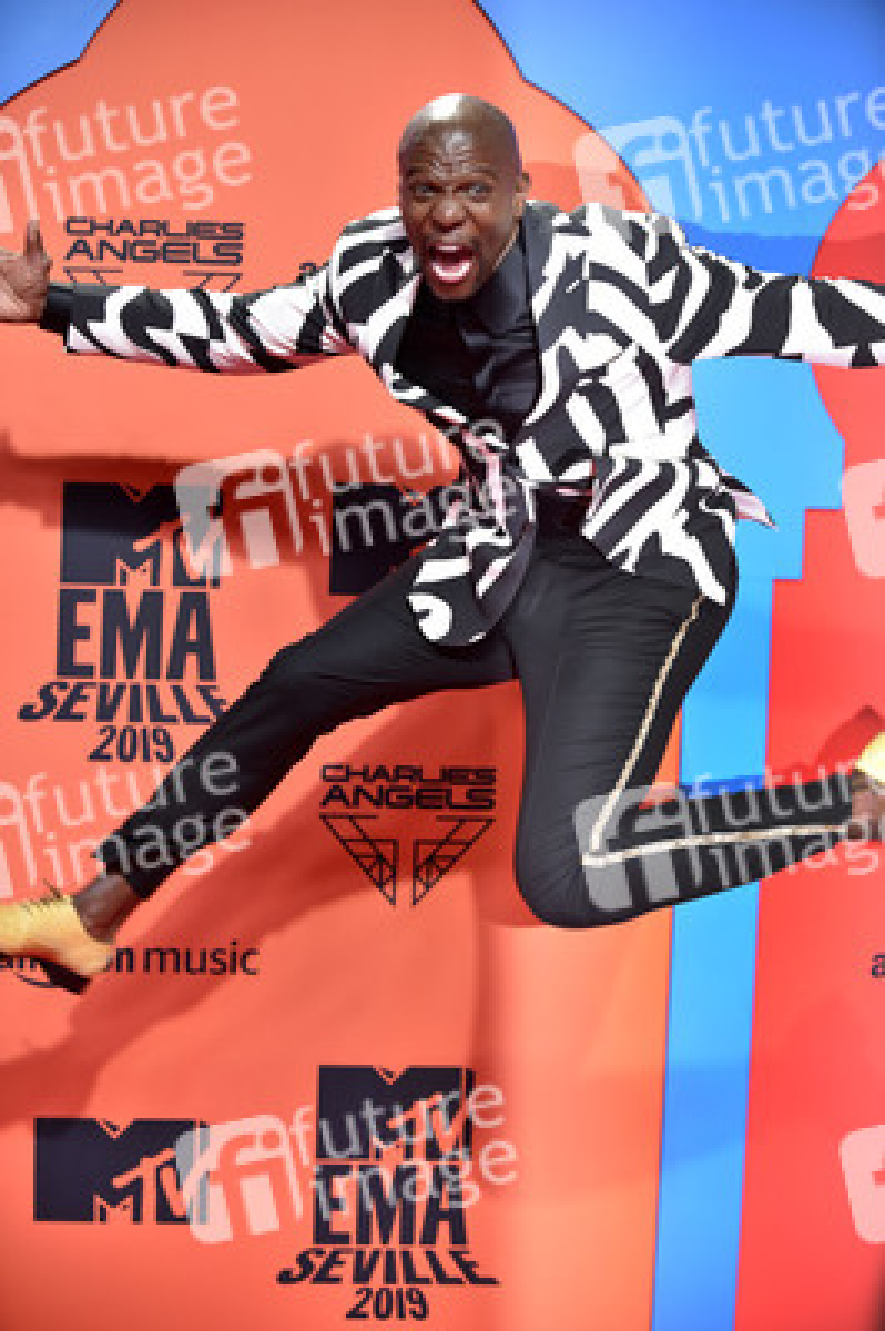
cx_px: 442
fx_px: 2955
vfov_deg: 25.4
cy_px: 666
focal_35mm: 80
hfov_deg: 17.0
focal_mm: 80
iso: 2000
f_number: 3.5
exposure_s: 1/250
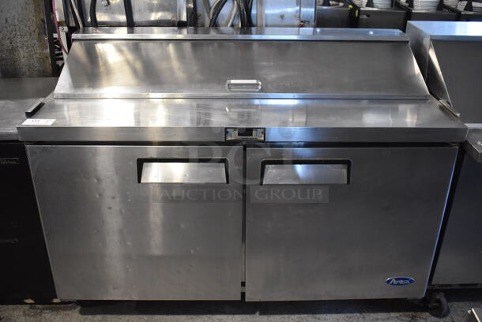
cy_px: 161
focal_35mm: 36
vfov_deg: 37.0
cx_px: 241
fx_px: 482
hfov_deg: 53.1
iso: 2500
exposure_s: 1/125
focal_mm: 24
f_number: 3.8
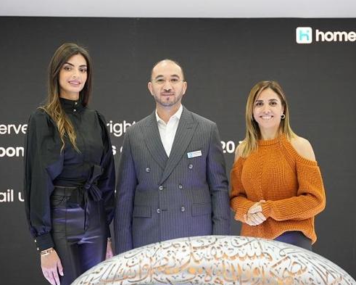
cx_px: 189
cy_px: 143
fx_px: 596
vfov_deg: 26.9
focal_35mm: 57
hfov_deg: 33.2
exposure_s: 1/160
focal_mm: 49.5
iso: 2000
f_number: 4
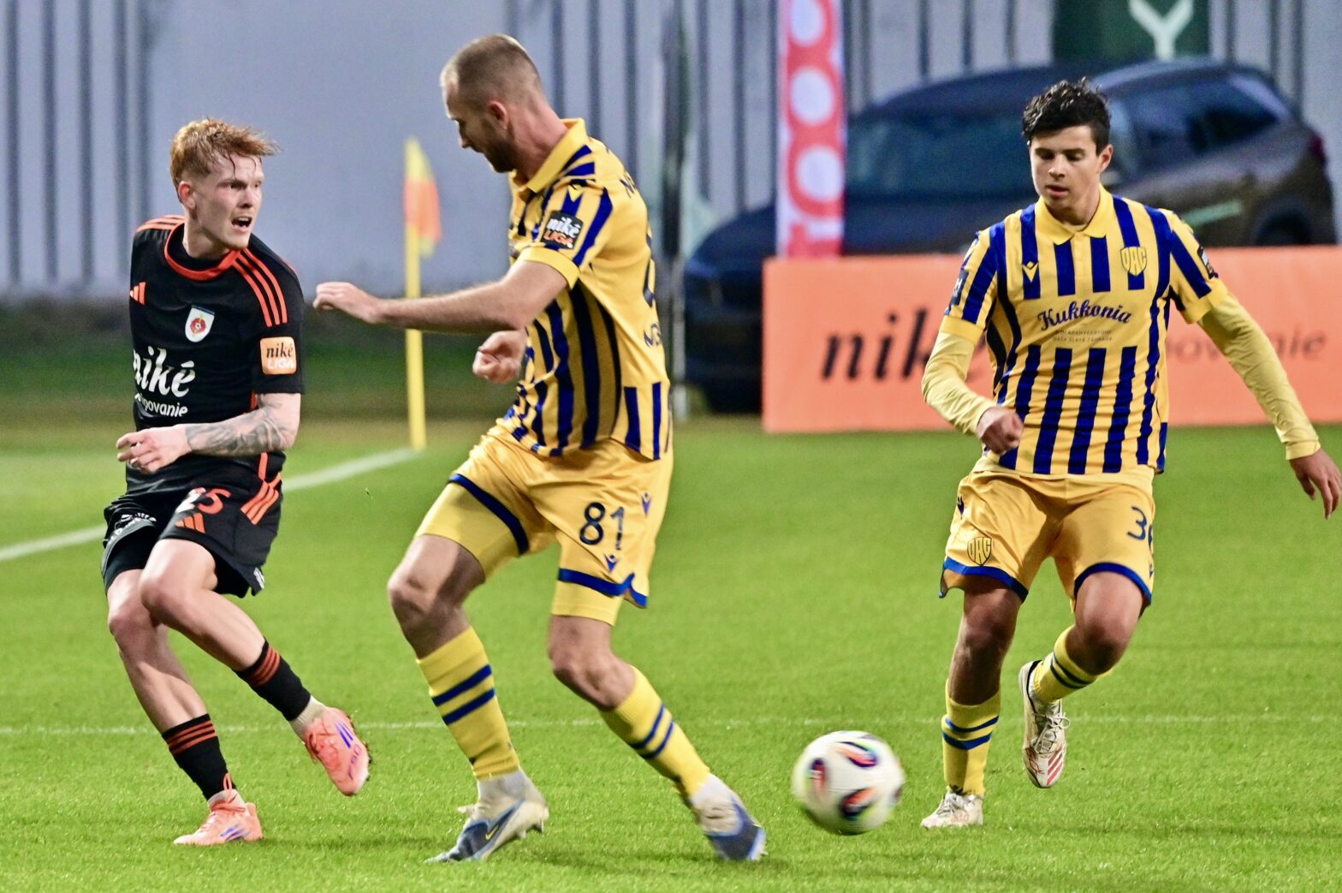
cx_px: 671
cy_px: 446
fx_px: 14900
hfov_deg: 5.2
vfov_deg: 3.4
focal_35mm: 400
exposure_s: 1/500
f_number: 6.3
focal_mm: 400
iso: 4000
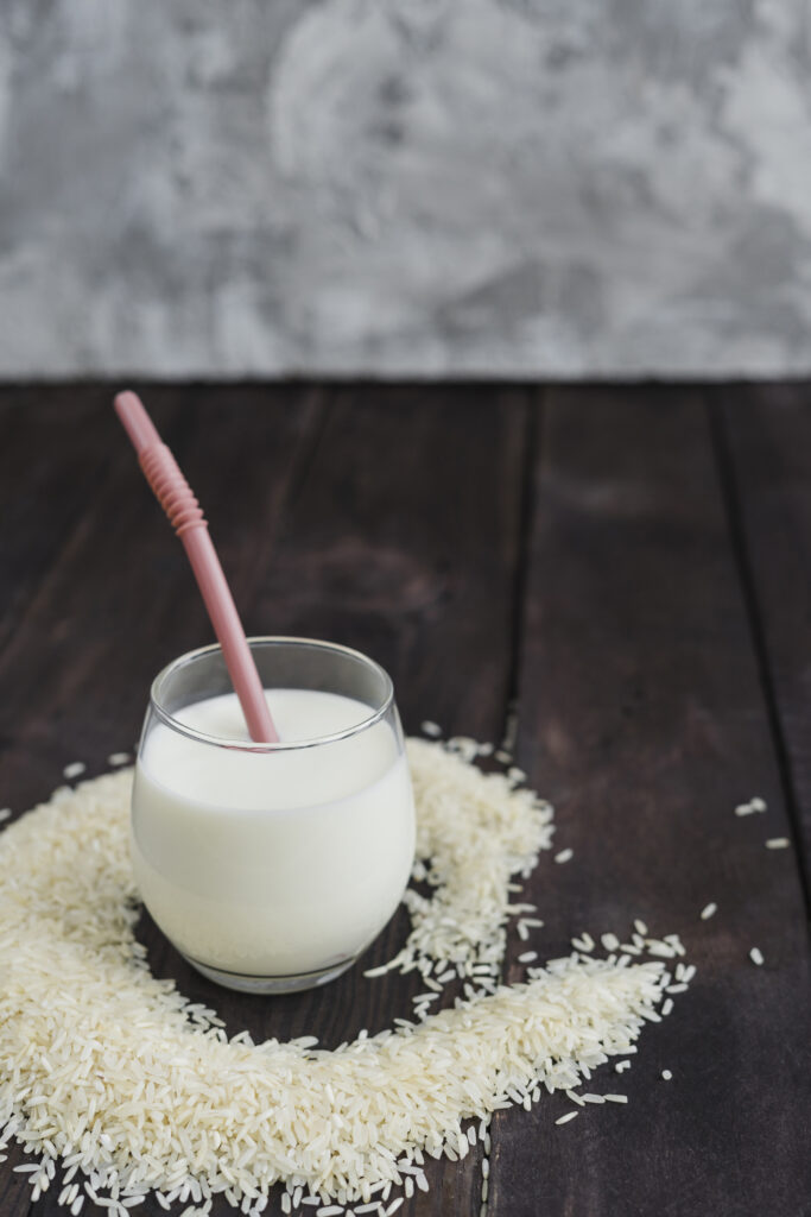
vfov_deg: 39.6
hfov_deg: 27.0
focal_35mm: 50
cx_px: 406
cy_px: 608
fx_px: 1689
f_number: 4.5
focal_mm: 50
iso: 200
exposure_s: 1/80
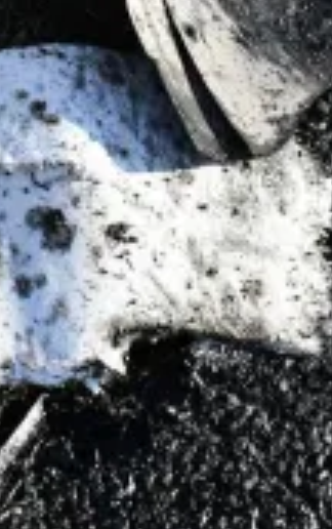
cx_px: -135
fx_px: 2208
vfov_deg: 13.0
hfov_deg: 8.4
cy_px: -245
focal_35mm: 153
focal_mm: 23
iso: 3200
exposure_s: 1/1000
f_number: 16
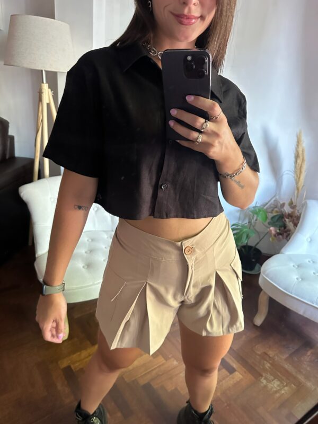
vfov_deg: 71.6
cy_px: 212
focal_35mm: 24
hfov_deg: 56.8
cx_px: 159
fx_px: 294
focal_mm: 6.86
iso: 640
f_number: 1.78
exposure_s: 1/50
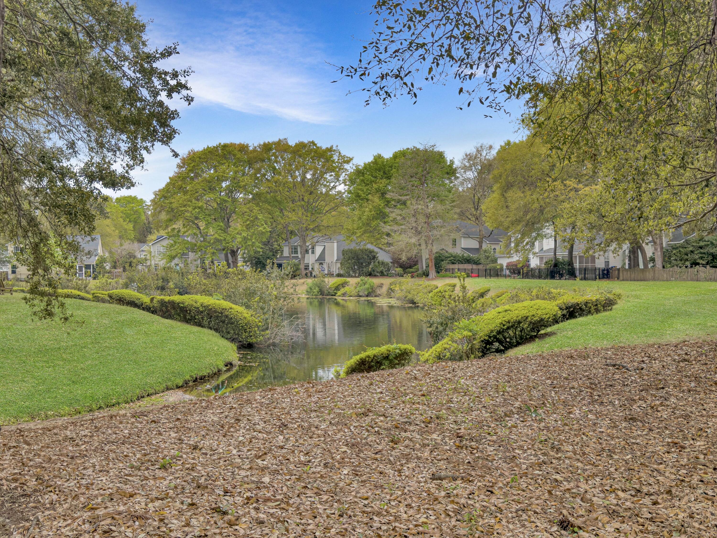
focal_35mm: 38
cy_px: 269
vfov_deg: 37.7
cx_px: 358
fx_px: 787
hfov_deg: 49.0
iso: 80
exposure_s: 1/1400
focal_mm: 6.76
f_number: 1.8
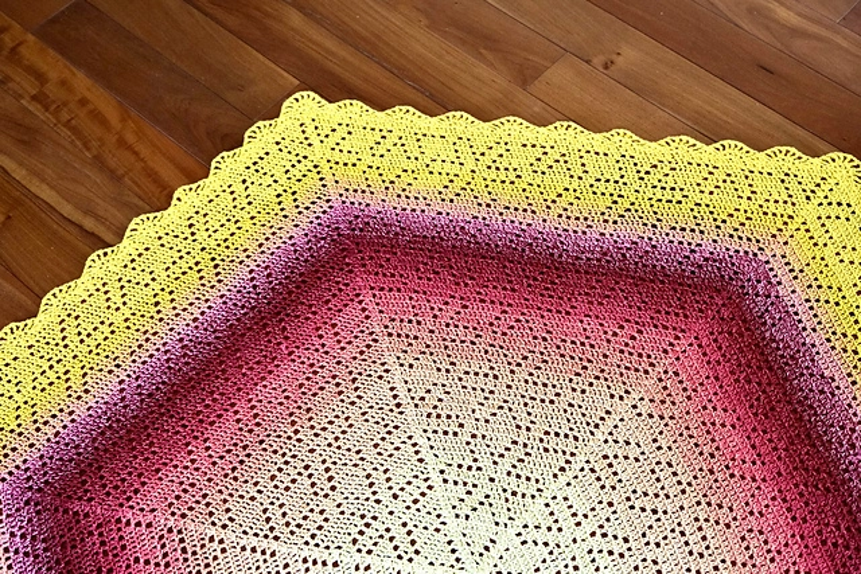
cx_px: 430
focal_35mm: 51
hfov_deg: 38.9
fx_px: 1220
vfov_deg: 26.5
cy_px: 287
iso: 2000
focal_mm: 34.2
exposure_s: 1/105
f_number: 4
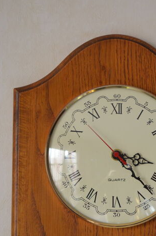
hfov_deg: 18.0
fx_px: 490
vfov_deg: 27.0
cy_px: 132
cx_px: 116
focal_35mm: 75
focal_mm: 32
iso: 500
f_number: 4.8
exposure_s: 1/60
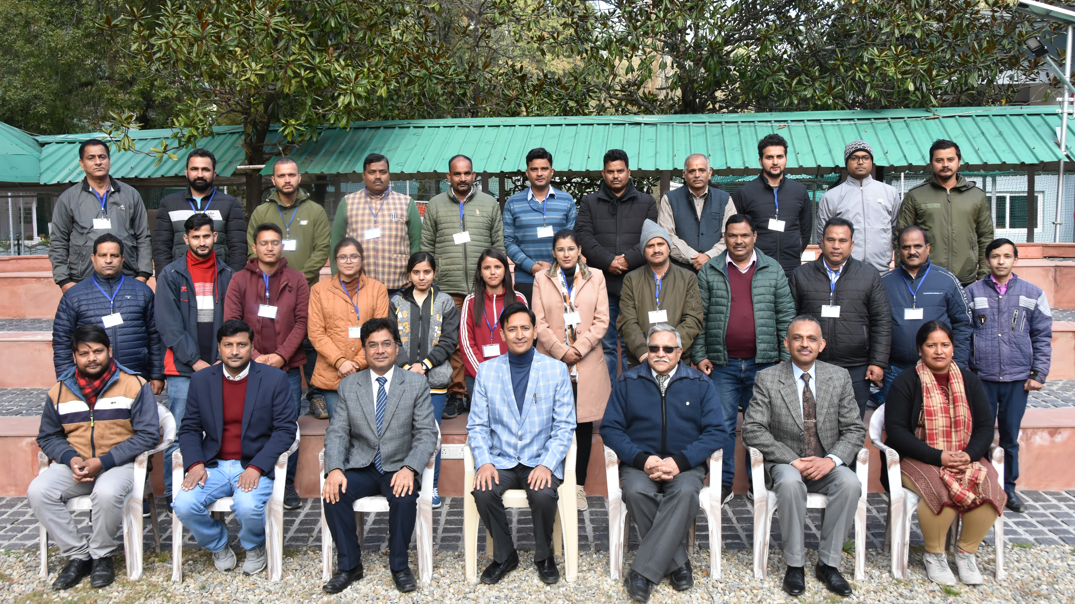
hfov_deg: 56.6
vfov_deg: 33.7
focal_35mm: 35
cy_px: 271
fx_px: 998
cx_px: 534
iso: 800
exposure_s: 1/320
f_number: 8
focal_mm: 22
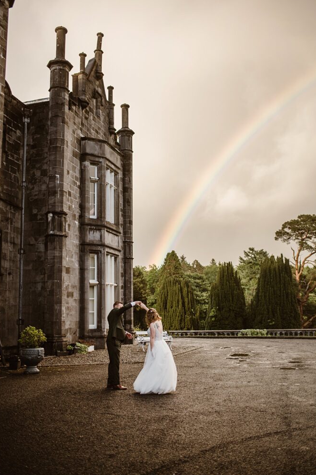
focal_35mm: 36
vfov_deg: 53.2
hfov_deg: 36.8
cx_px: 156
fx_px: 474
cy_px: 237
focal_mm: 35
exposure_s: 1/3200
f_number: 2
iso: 100
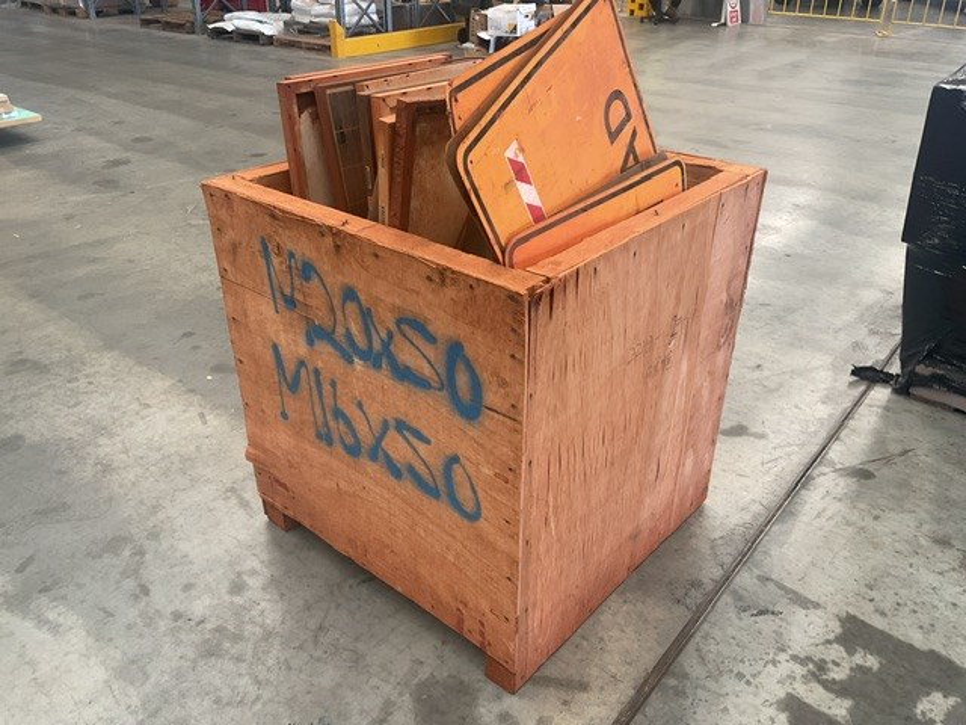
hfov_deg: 61.7
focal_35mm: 29
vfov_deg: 48.2
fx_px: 809
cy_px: 362
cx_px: 483
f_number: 1.8
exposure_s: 1/50
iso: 40
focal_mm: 3
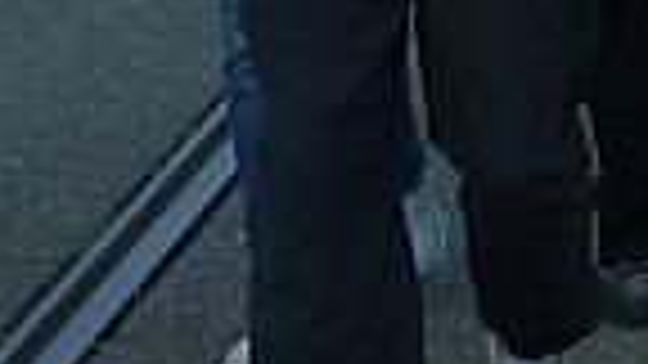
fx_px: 4656
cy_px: -1011
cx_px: 994
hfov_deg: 7.8
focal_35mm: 271
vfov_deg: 4.2
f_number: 4
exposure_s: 1/200
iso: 80
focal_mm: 5.7
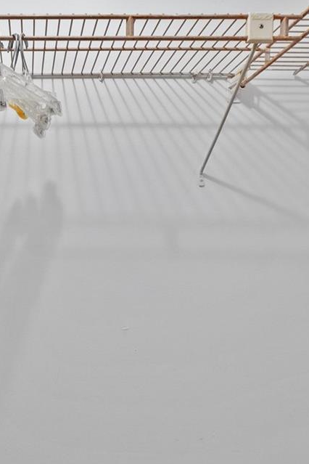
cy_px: 300
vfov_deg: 53.6
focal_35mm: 35
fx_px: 451
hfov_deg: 35.1
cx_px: 17
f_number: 8
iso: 200
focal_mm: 14
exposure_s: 1/1.67
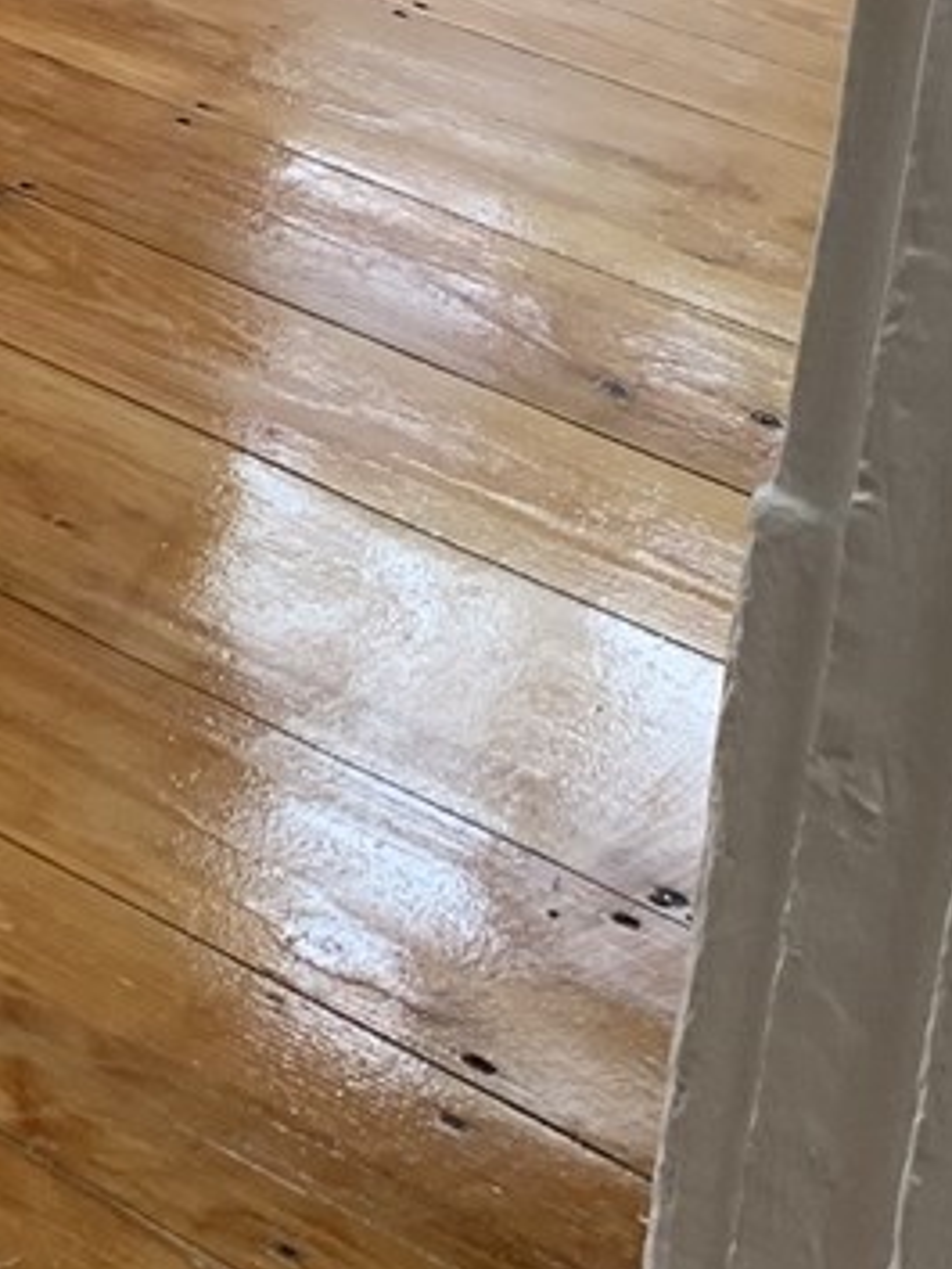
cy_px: -493
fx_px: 4141
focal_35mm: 113
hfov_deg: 12.1
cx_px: -751
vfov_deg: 16.3
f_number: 1.8
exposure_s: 1/60
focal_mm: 4.25
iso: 64
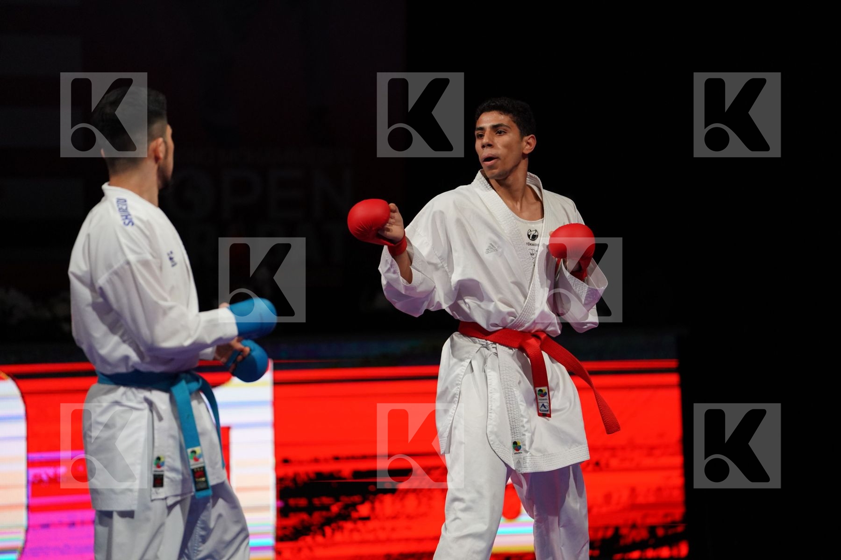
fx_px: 4672
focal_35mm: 200
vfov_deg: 6.9
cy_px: 280
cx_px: 420
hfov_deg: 10.3
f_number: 2.8
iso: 2000
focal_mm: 200
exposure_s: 1/1000
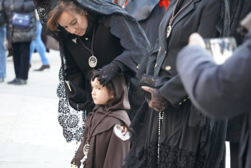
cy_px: 84
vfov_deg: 6.0
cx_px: 126
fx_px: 1600
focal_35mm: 230
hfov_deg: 9.0
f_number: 5.6
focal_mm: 153
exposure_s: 1/100
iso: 6400
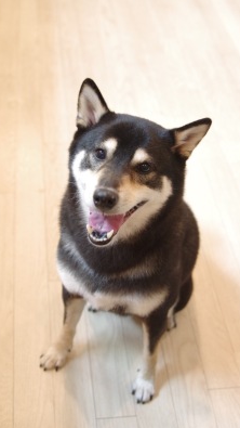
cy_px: 215
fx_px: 589
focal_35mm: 52
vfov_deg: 39.9
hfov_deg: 23.0
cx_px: 123
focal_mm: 33
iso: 3200
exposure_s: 1/60
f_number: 2.8
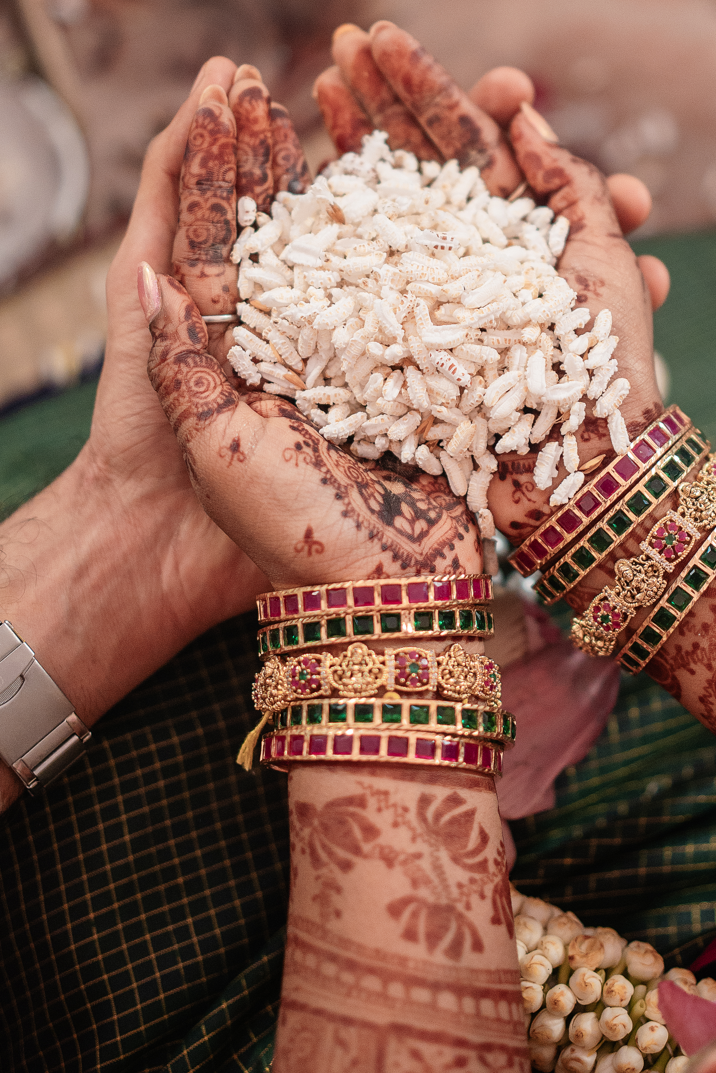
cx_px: 473
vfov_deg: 30.2
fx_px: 1968
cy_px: 316
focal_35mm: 66
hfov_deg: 20.5
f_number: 1.4
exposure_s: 1/640
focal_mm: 35
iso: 500
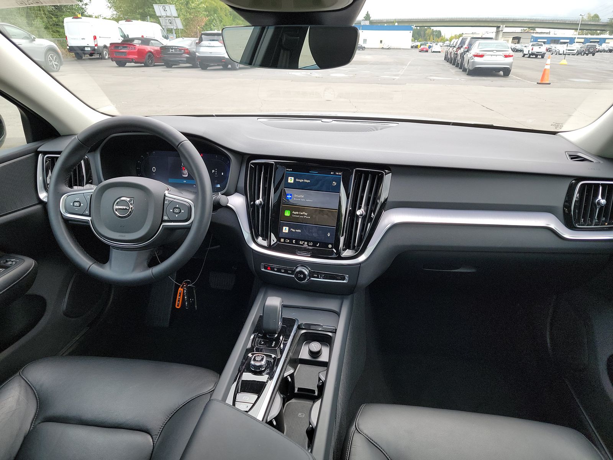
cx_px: 306
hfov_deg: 71.6
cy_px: 230
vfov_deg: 56.8
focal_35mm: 24
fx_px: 425
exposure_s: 1/119
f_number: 1.8
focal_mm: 6.7
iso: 77
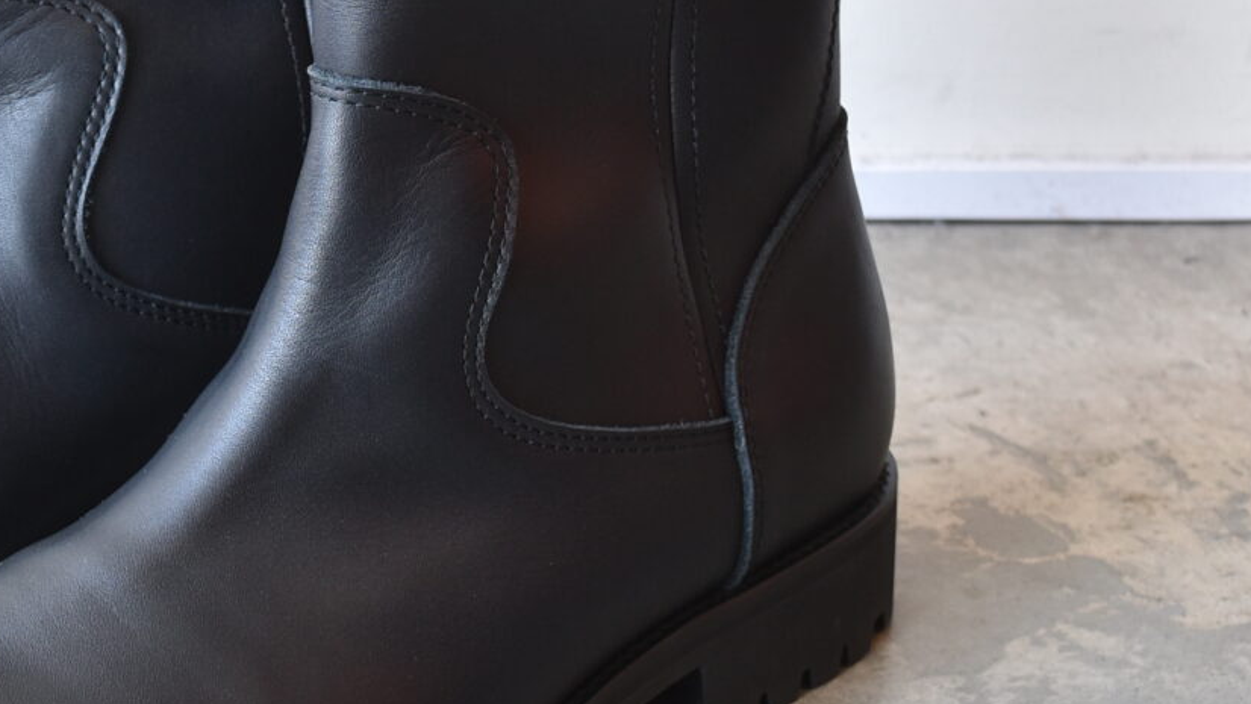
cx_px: 223
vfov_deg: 12.7
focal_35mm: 95
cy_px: 241
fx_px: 3152
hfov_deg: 22.1
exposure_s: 1/40
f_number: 5.6
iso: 400
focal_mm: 26
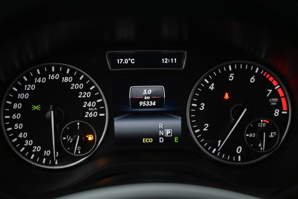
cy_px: 100
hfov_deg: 47.2
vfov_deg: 32.4
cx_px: 149
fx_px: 341
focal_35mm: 41
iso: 2500
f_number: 4.5
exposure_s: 1/80
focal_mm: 27.5
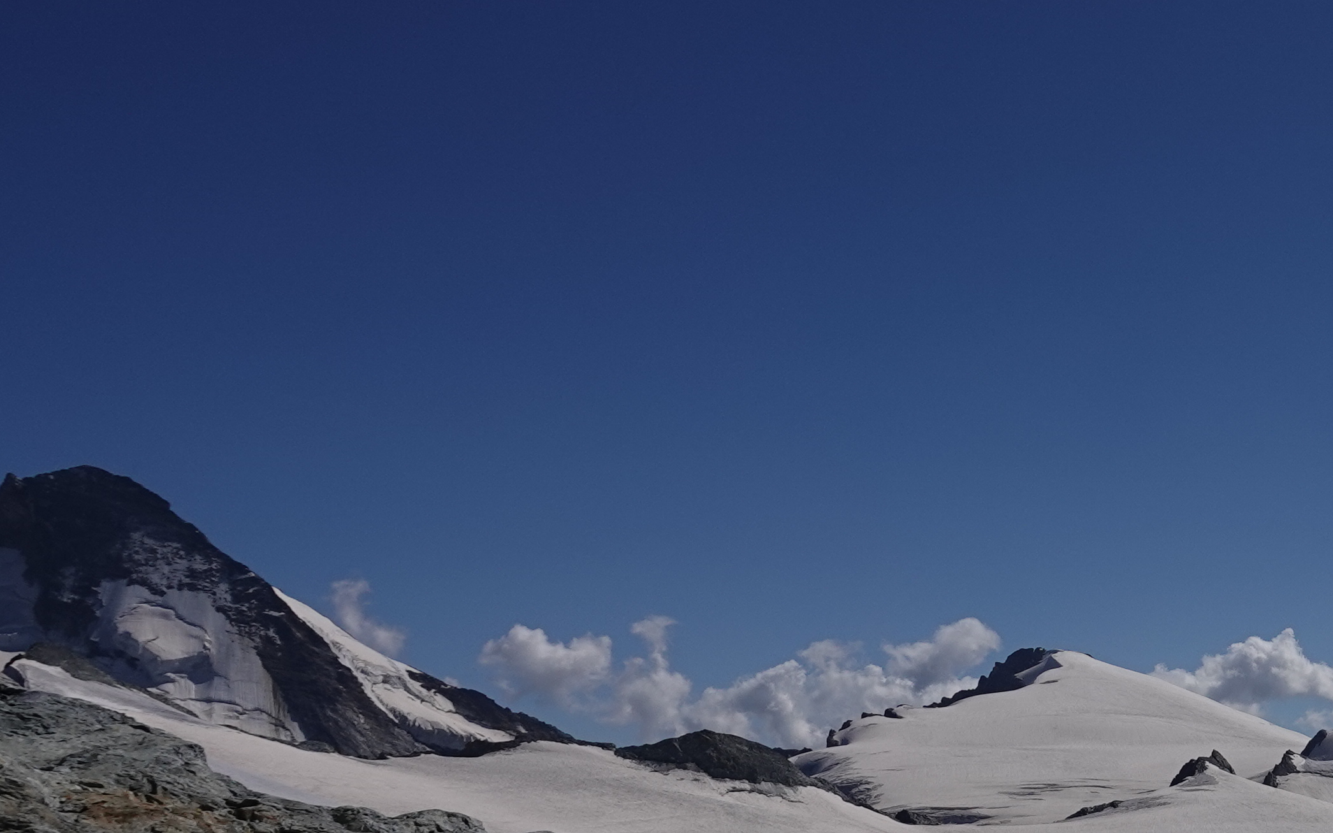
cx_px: 1486
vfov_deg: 20.2
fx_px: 2325
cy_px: 628
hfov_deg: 28.8
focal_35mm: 64
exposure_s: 1/12800
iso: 100
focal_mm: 8.8
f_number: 2.4
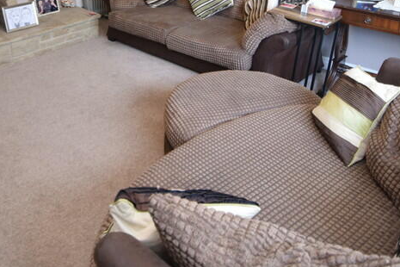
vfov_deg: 36.7
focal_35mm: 33
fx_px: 367
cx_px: 136
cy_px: 12
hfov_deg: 56.1
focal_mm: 10
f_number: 4
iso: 560
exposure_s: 1/60
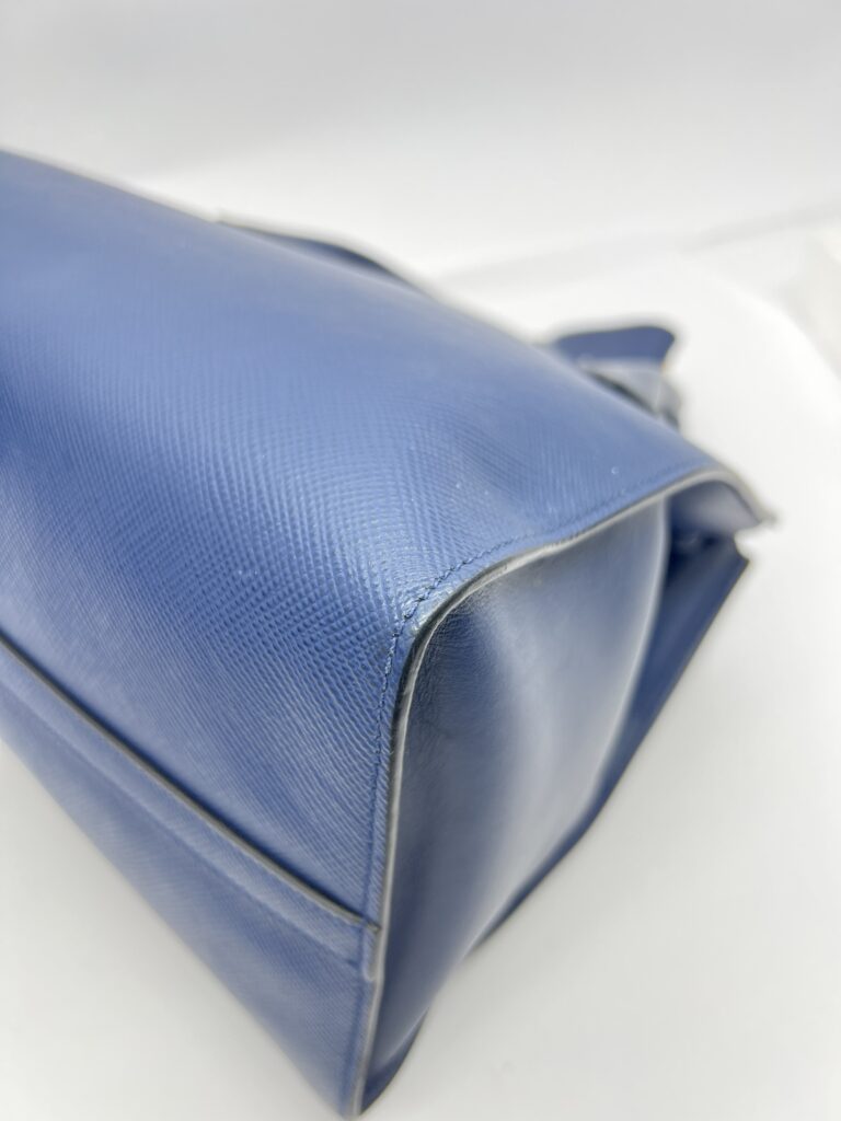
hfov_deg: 53.1
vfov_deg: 67.3
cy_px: 560
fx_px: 842
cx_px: 420
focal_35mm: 26
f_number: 1.5
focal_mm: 5.7
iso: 125
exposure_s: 1/100
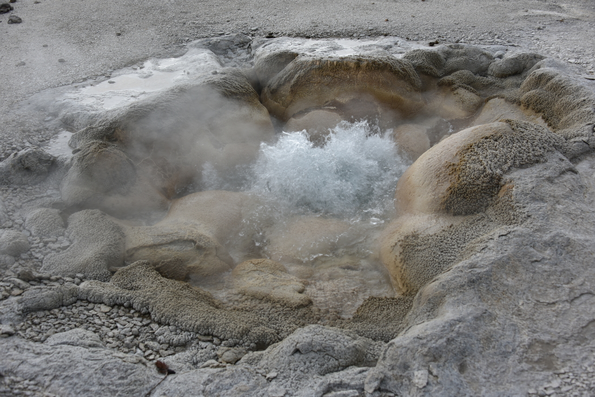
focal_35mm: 44
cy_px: 198
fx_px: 727
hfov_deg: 44.5
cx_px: 298
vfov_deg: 30.5
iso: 100
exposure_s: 1/125
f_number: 5.6
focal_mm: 44
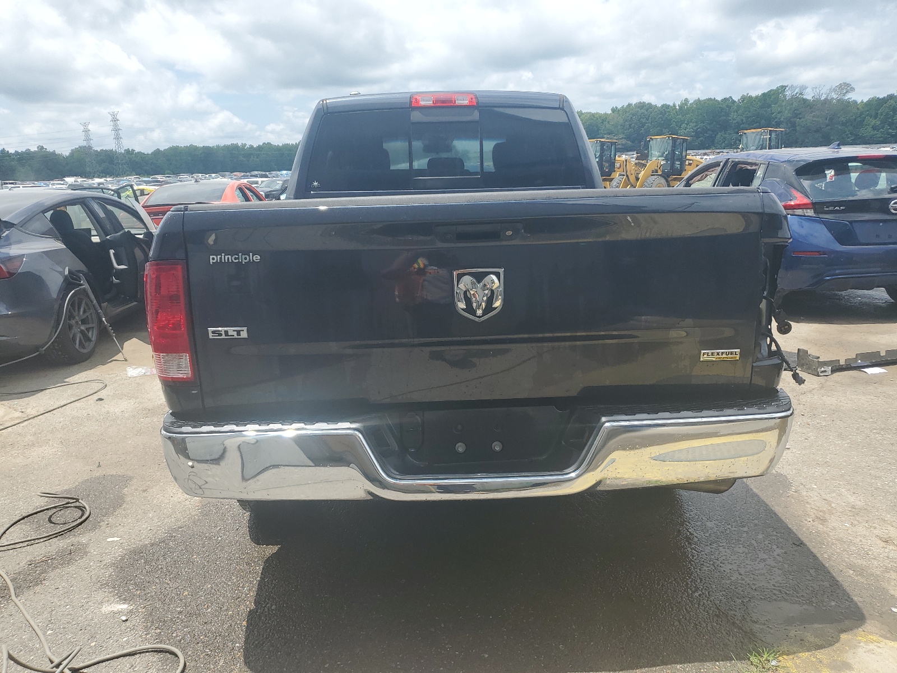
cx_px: 448
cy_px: 336
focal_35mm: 26
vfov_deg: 53.1
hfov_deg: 67.3
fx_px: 674
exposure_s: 1/2500
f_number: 1.5
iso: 50
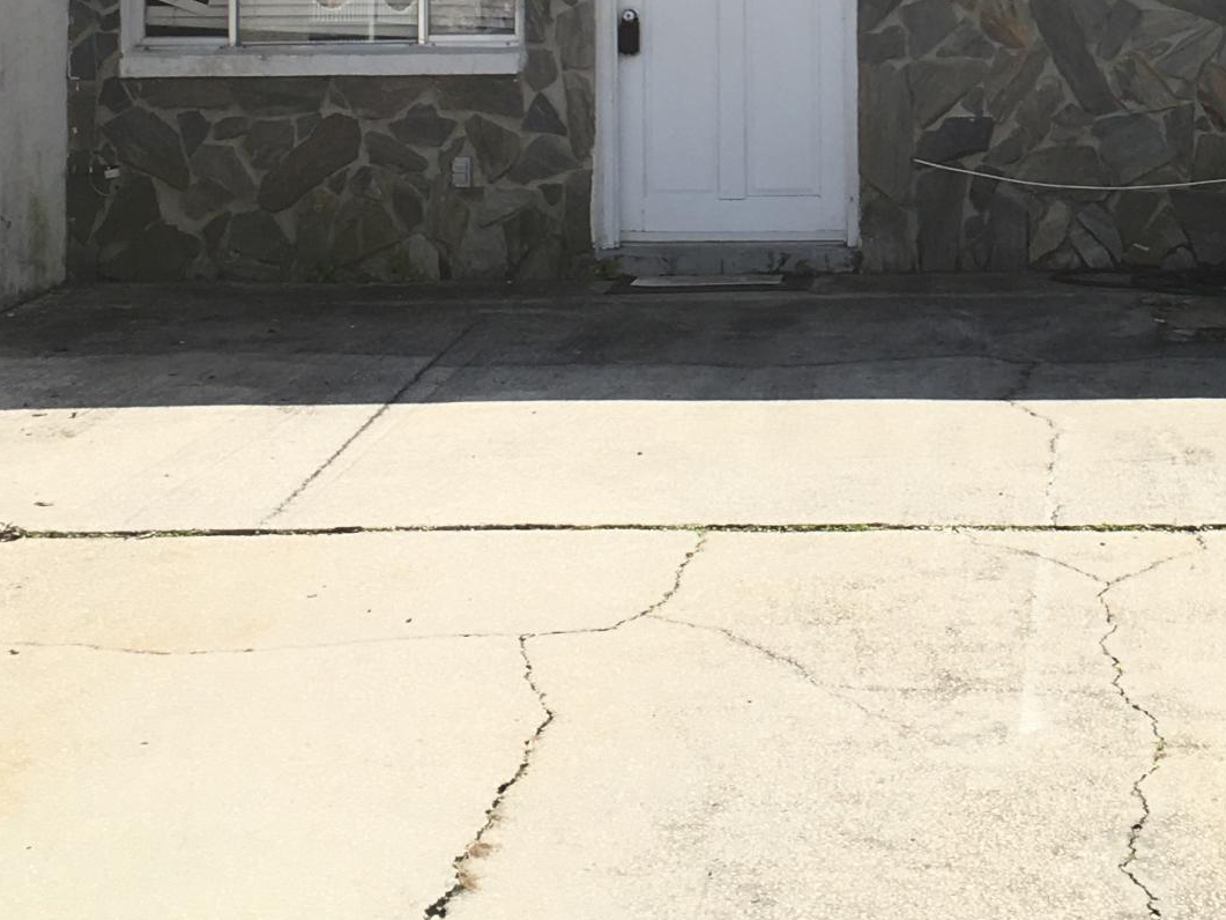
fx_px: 2905
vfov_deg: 17.3
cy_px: -116
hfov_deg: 23.5
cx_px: 959
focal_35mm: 82
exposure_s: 1/1202
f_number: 2.2
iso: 25
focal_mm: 4.15
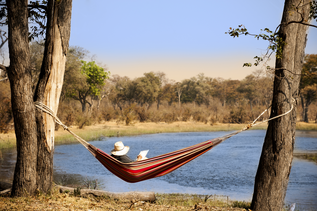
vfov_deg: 8.6
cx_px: 158
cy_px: 106
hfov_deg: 12.8
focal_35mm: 160
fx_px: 1408
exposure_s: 1/500
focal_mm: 160
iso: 200
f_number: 6.7
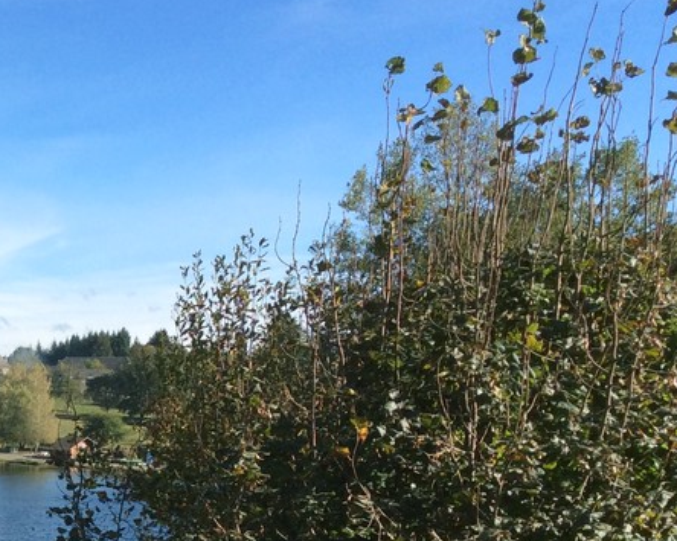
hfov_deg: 24.3
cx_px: -101
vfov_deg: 20.7
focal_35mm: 72
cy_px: 523
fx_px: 1442
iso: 32
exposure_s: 1/1167
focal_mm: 3.3
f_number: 2.4
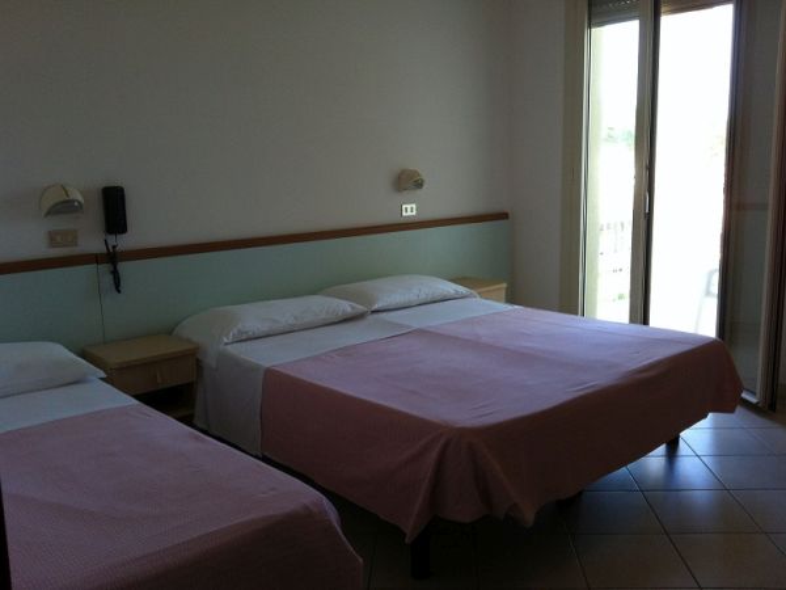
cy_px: 295
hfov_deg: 52.6
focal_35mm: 35
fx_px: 795
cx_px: 393
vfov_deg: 40.7
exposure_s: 1/60
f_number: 2.8
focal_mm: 3.85
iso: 100
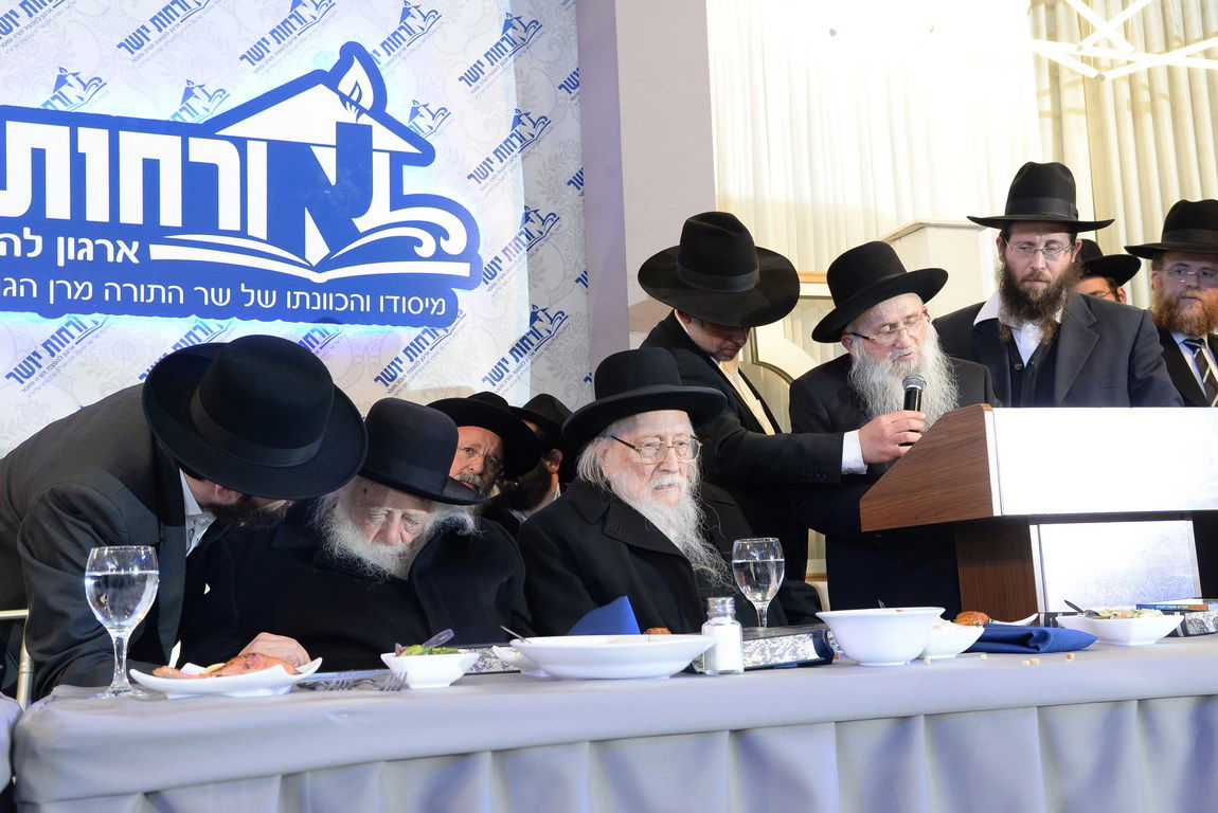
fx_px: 1489
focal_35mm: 44
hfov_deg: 44.5
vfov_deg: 30.5
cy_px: 406
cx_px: 609
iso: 1250
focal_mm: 44
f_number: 5
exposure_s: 1/80
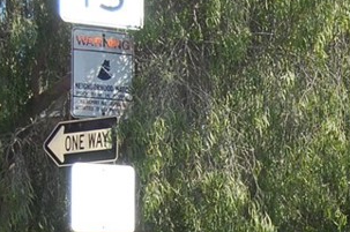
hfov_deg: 12.4
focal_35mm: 162
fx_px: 1572
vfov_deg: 8.4
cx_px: 423
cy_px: 265
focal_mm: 32
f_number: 5.6
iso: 280
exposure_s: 1/500
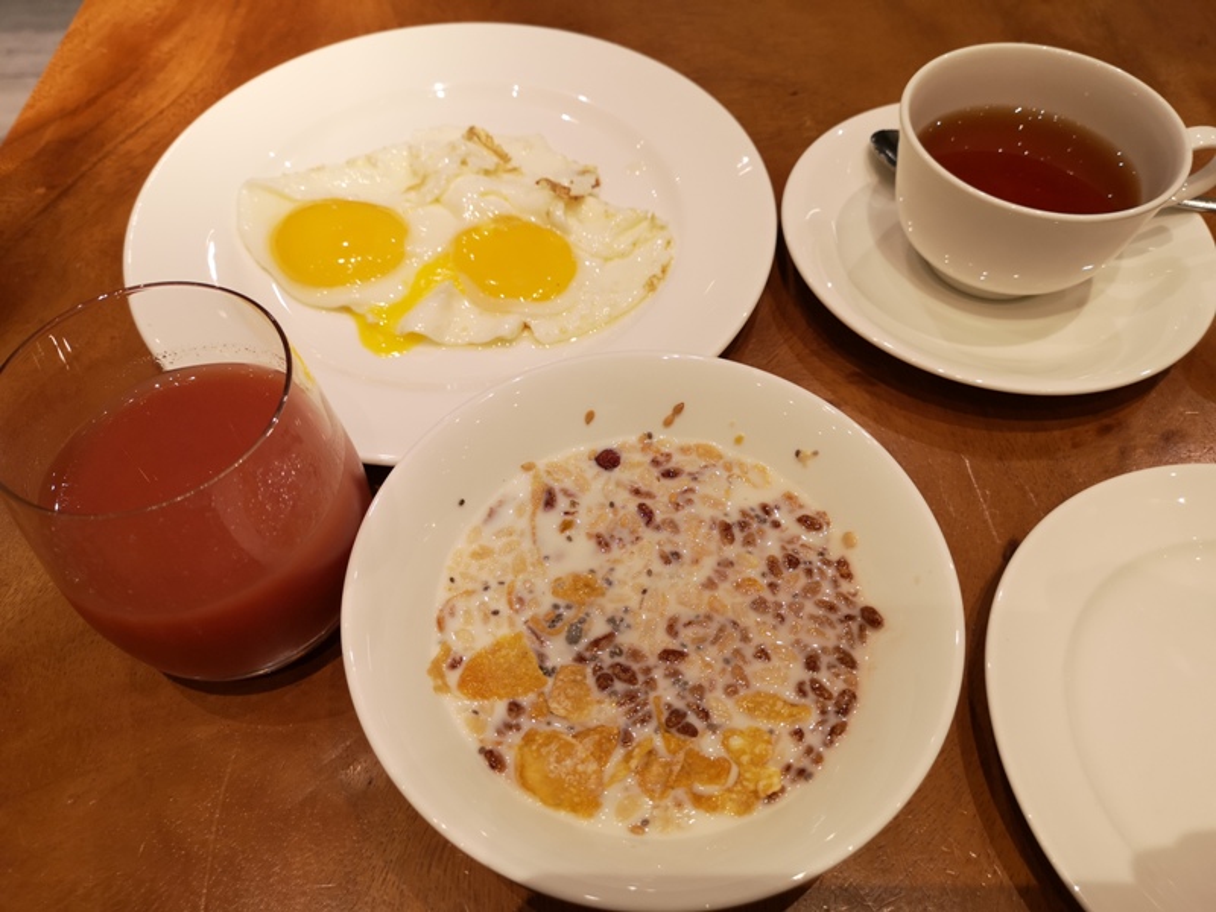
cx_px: 608
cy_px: 456
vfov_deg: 51.4
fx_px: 948
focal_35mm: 27
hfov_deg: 65.3
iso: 50
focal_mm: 3.95
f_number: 1.8
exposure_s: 1/50
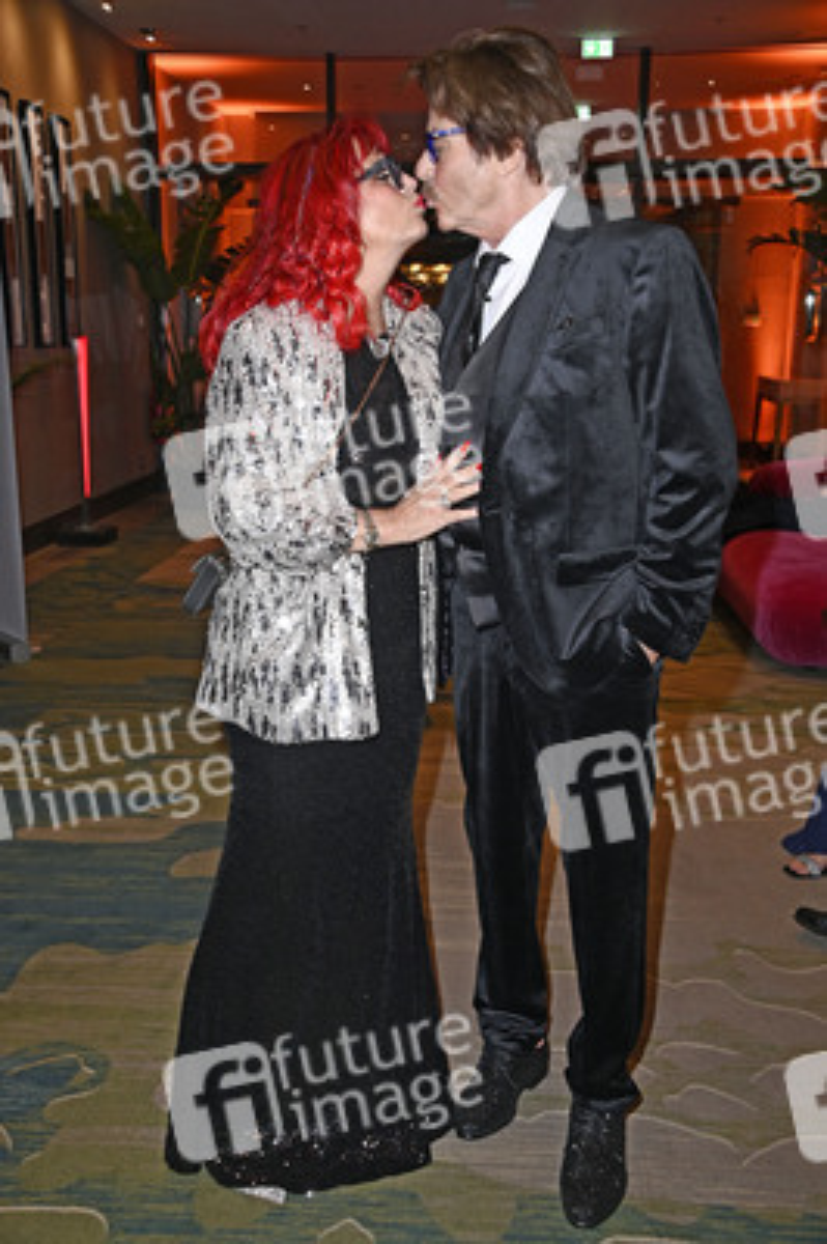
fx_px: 1312
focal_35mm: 38
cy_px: 622
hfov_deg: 35.0
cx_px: 414
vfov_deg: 50.7
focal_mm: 38
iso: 1250
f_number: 5.6
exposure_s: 1/100
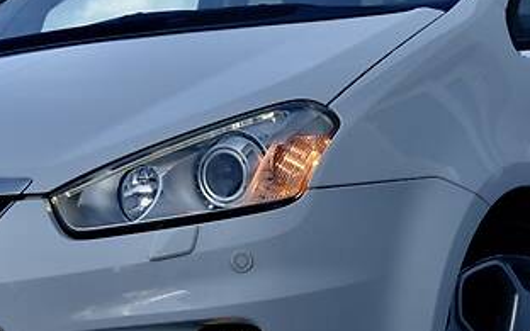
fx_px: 1661
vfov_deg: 11.4
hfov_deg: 18.1
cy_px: 171
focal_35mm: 115
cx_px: 231
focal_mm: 44
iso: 220
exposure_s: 1/250
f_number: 8
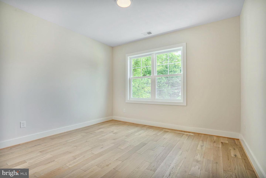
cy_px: 89
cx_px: 133
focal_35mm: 16
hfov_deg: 96.7
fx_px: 118
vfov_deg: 73.7
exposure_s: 1/30
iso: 640
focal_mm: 16
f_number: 8
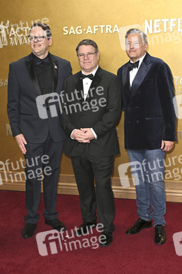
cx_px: 91
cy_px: 137
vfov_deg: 40.4
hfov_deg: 27.5
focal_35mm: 49
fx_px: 372
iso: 2500
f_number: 5.6
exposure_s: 1/320
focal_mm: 49
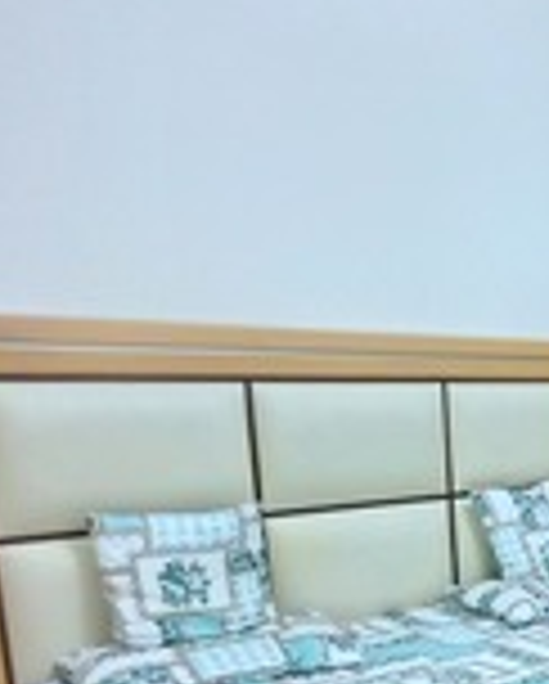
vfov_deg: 37.4
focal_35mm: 47
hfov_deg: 25.9
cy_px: 587
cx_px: 767
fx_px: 953
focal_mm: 1.64
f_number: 2.2
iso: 500
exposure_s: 1/17
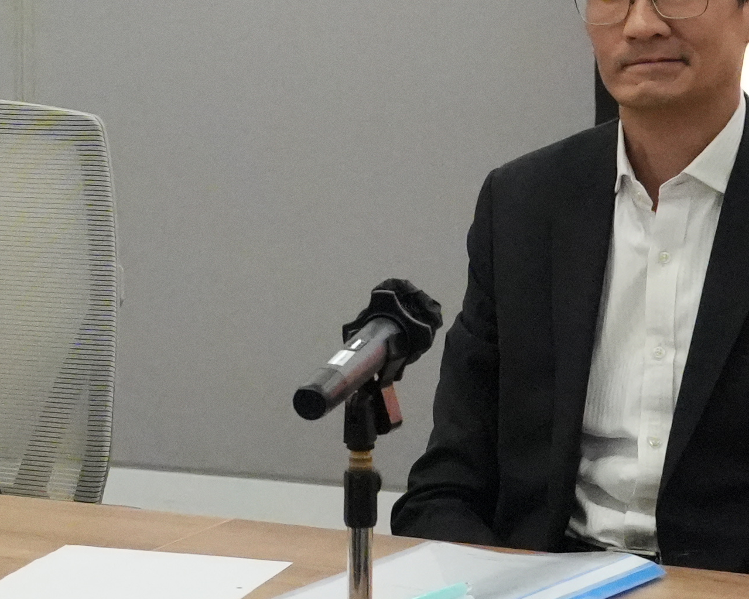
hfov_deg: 10.7
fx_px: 3990
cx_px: 266
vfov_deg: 8.5
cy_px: -73
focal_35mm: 180
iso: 12800
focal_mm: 35
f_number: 4.5
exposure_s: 1/640
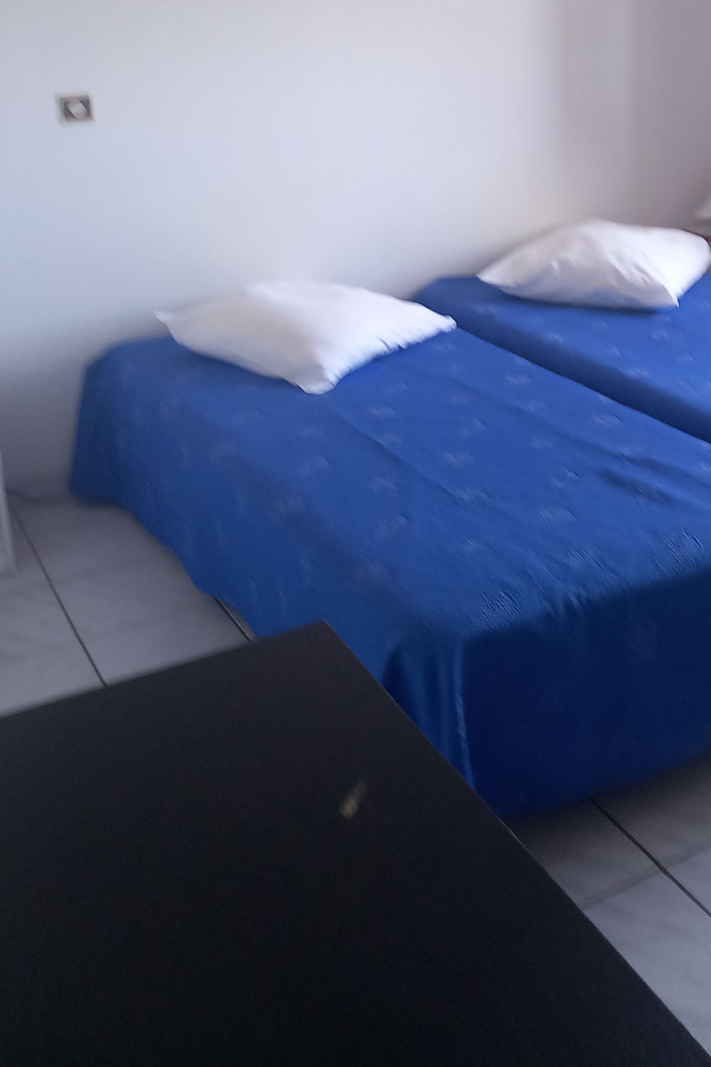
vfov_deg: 46.1
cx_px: 487
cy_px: 295
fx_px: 1215
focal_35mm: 41
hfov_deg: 32.3
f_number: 1.8
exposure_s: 1/33.3
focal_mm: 4
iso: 160
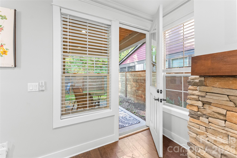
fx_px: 92
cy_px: 79
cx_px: 118
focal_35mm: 14
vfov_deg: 81.3
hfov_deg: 104.2
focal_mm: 14
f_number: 5.6
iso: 1600
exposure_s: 1/15
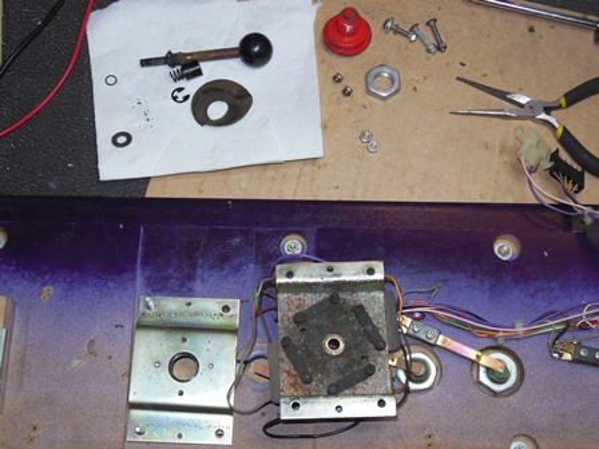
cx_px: 300
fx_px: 744
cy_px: 224
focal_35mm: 43
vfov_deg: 33.6
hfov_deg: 43.9
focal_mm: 7.7
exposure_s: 1/30
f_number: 3.8
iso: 125
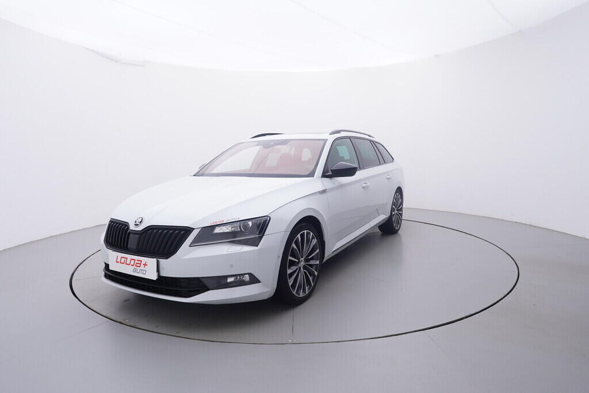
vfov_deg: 56.2
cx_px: 294
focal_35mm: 22
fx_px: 368
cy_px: 196
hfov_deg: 77.3
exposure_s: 1/80
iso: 200
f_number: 5
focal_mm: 15
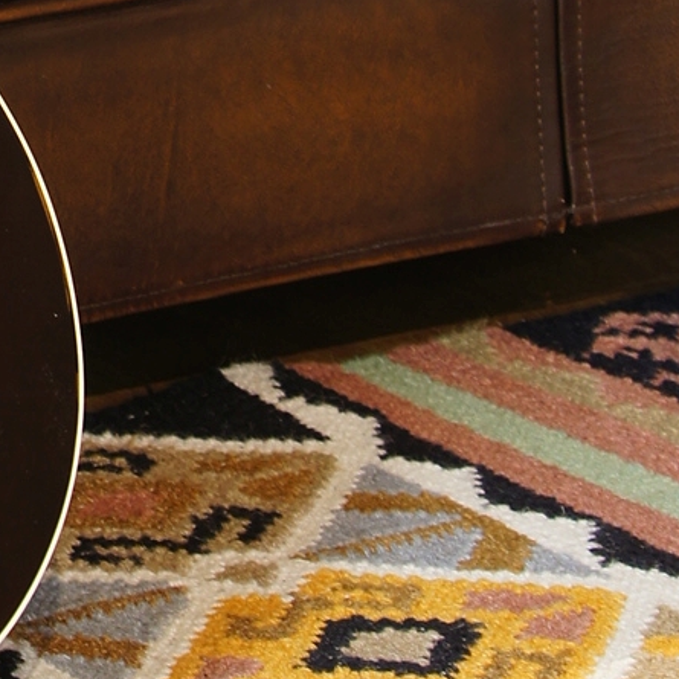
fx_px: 5814
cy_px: -665
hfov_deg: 6.6
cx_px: -432
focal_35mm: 262
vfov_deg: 6.5
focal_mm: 40
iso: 100
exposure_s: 1/3
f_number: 7.1
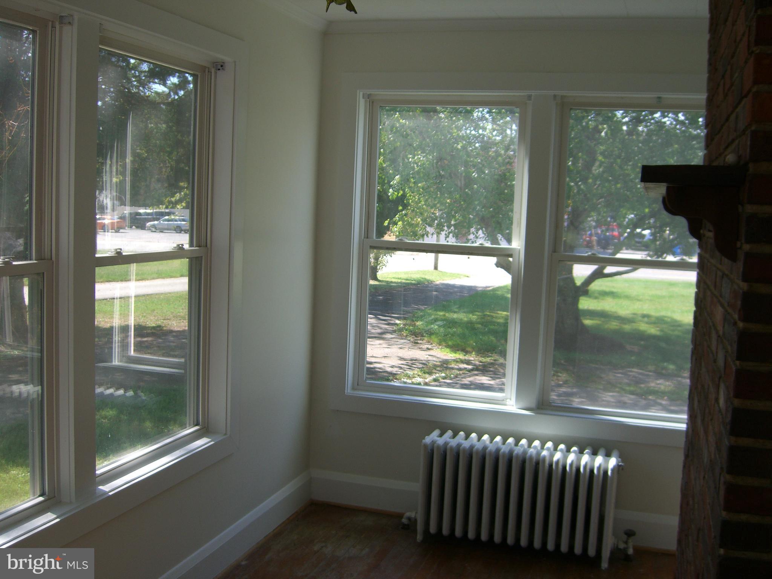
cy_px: 290
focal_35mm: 38
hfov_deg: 49.0
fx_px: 847
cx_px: 386
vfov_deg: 37.7
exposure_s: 1/160
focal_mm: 7.9
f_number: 2.8
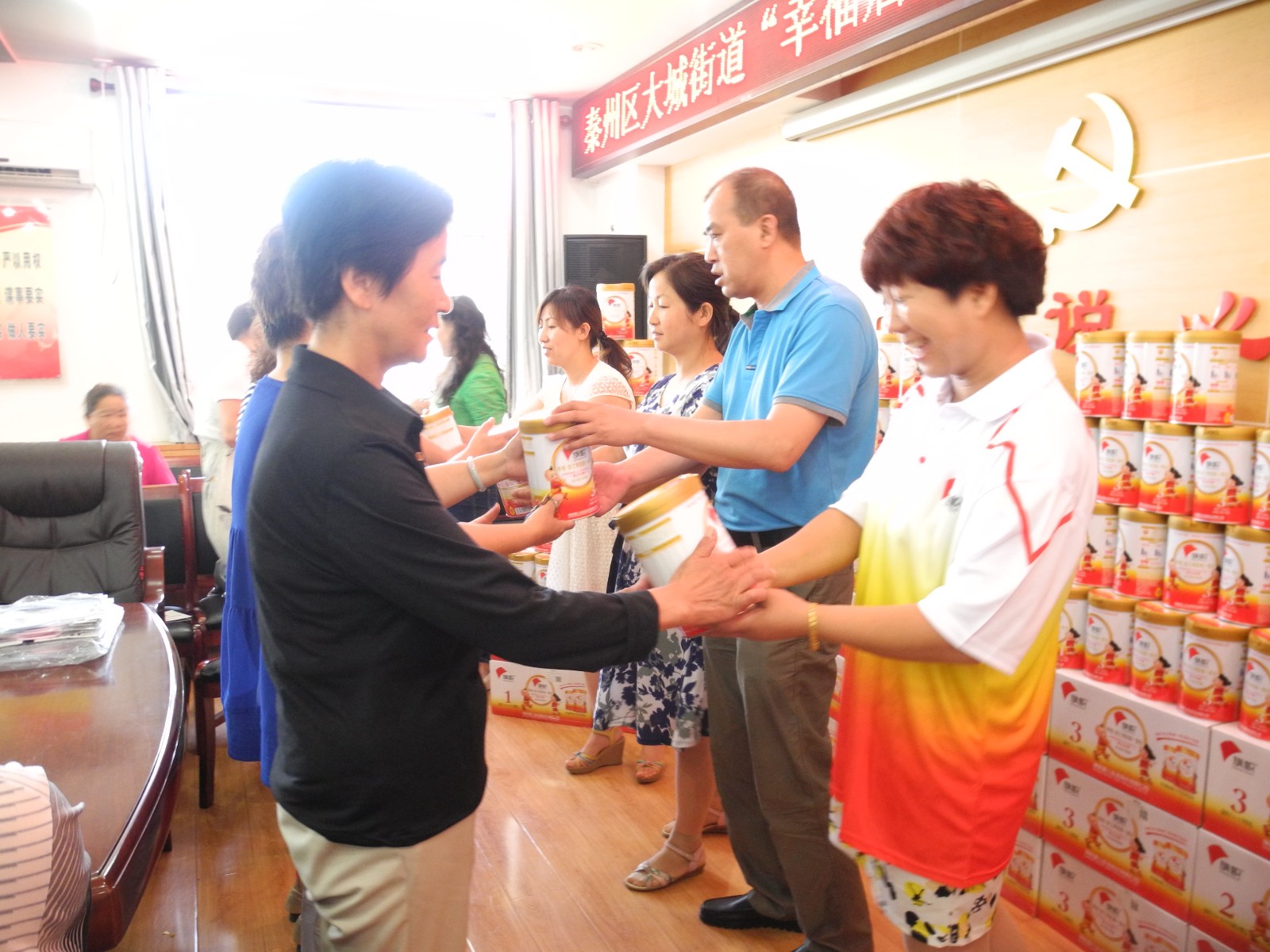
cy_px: 476
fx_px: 1027
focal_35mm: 28
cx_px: 635
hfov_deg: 63.4
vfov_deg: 49.7
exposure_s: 1/20
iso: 400
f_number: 2.8
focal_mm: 6
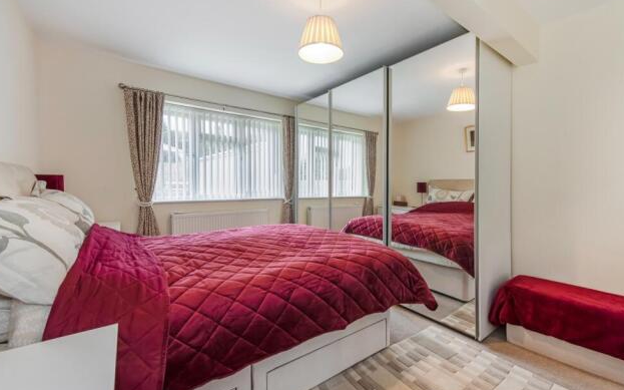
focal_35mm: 15
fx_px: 255
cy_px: 187
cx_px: 314
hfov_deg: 101.5
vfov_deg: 74.7
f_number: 9
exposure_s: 1/25
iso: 320
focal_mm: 14
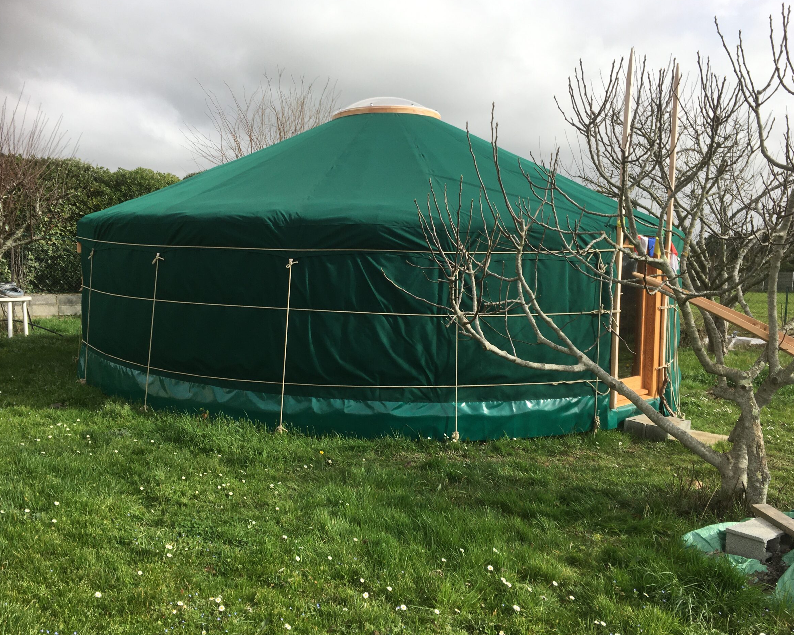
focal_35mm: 31
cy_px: 316
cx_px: 367
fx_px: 728
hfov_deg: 57.1
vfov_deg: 47.1
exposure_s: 1/1241
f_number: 2.2
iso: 25
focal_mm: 4.15
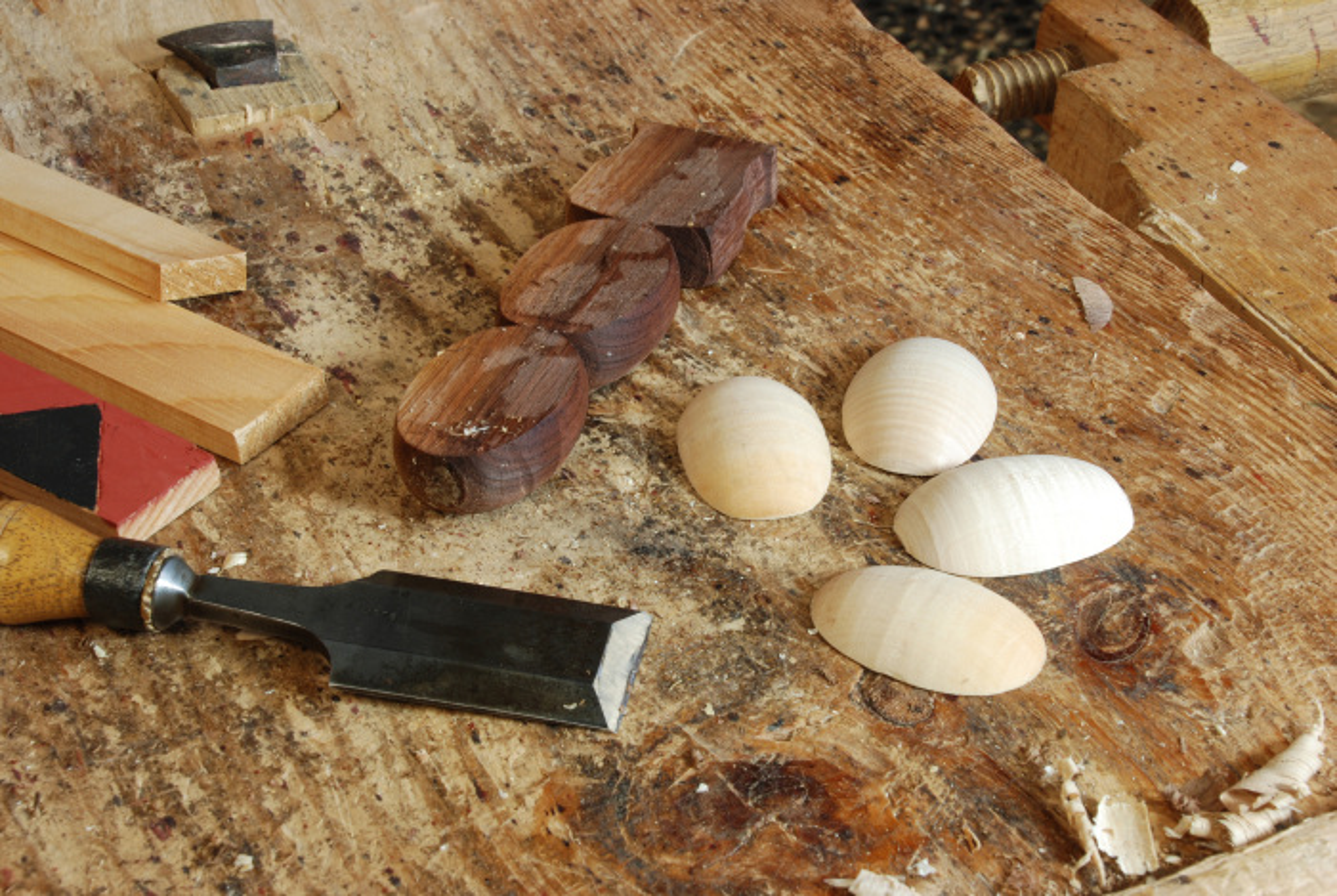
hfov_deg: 33.4
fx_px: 2232
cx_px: 668
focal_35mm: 60
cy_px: 448
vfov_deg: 22.7
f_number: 16
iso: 160
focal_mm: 40
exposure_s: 1/1.3
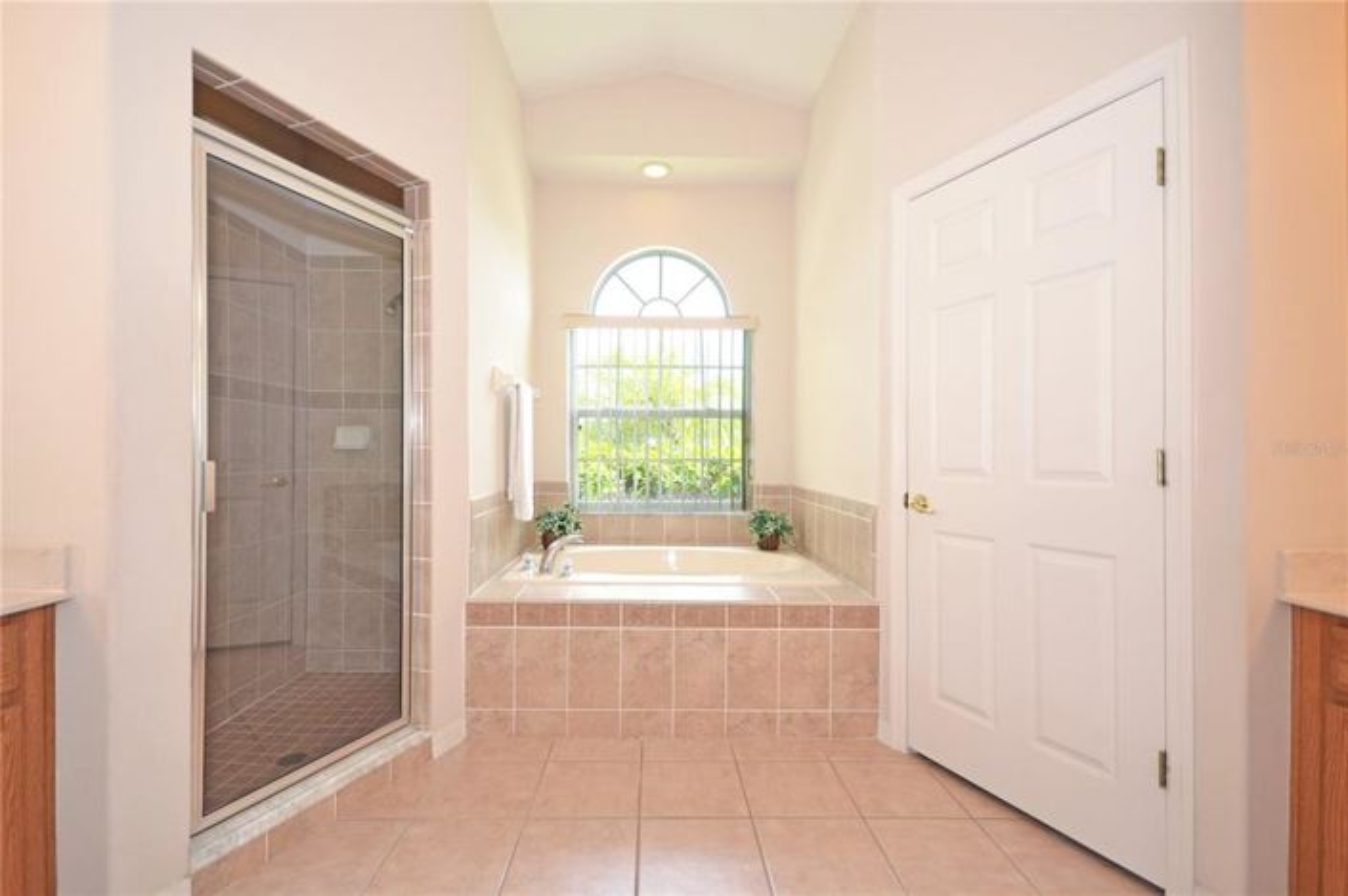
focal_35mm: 15
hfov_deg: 100.4
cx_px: 674
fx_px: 561
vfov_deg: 77.2
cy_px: 448
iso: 400
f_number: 4.5
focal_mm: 10
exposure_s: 1/80
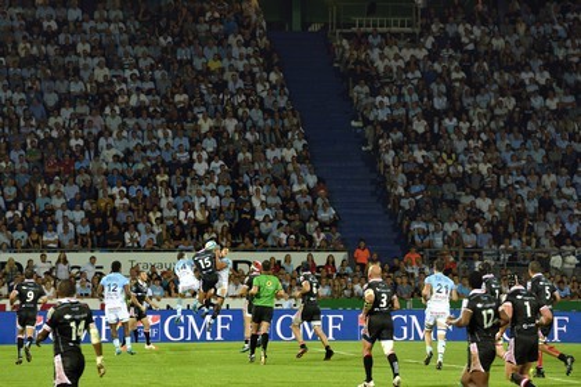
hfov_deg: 10.8
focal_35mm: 190
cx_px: 290
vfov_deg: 7.2
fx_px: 3066
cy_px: 194
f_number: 4.5
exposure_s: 1/250
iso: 800
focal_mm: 190
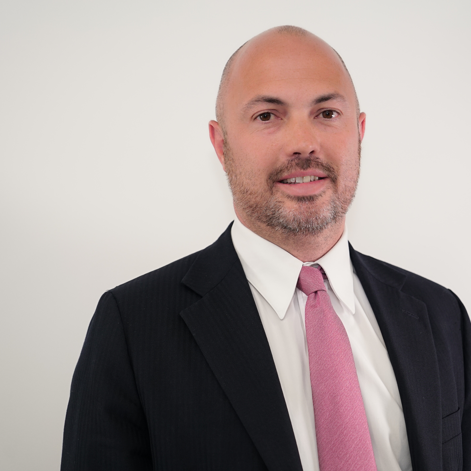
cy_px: 236
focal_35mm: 65
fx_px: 1001
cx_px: 292
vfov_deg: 26.5
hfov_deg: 26.4
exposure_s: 1/250
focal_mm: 51
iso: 500
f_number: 4
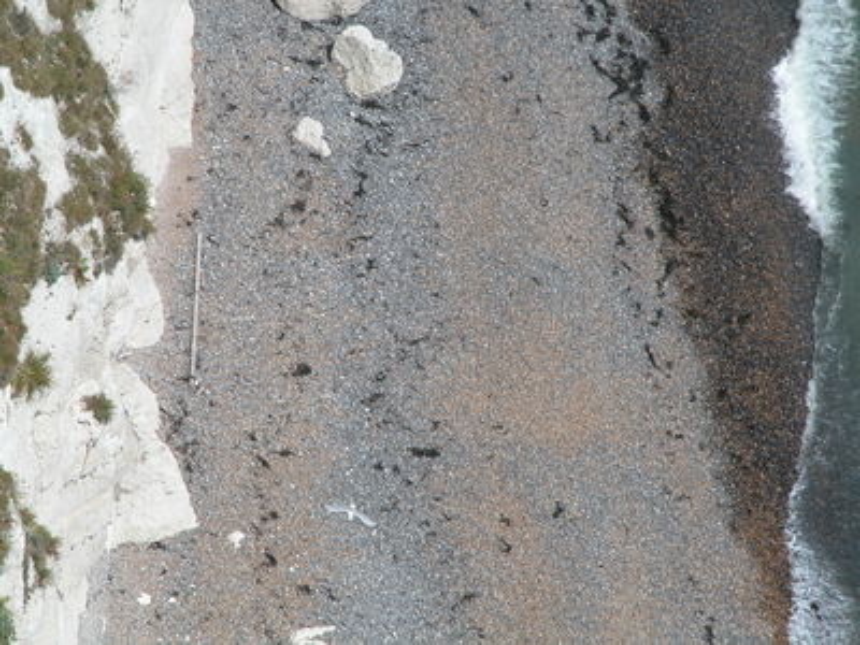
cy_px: 322
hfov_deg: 7.4
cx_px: 430
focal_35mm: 266
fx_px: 6609
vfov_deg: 5.6
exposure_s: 1/445
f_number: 6.6
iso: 100
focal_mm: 67.7
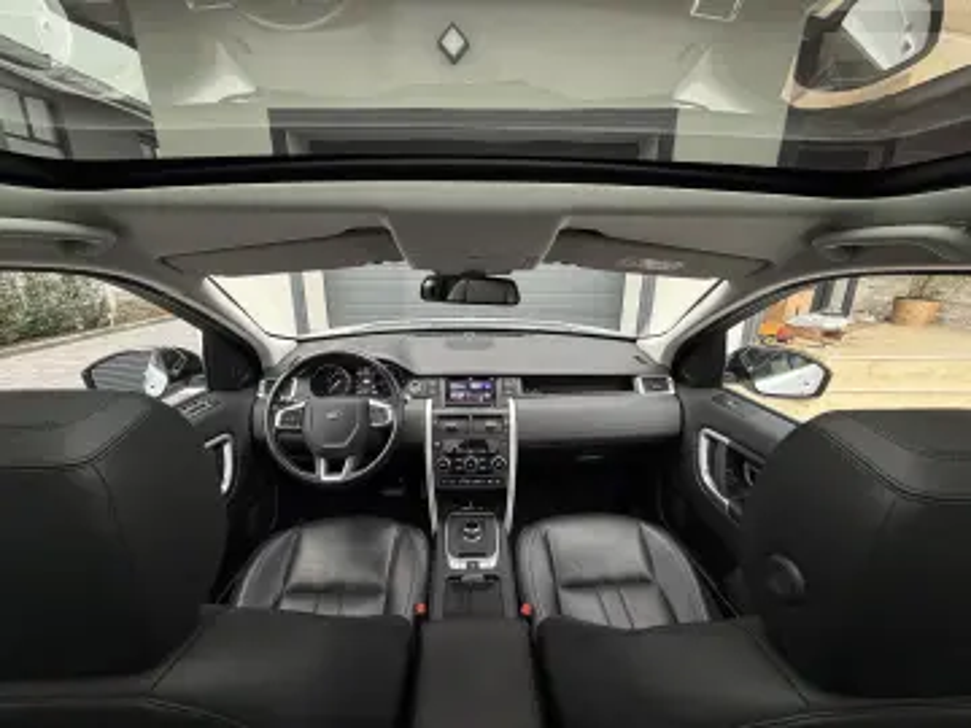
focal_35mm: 14
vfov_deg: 85.7
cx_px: 486
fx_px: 393
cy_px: 364
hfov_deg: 102.1
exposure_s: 1/121
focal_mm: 2.22
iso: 250
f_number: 2.2
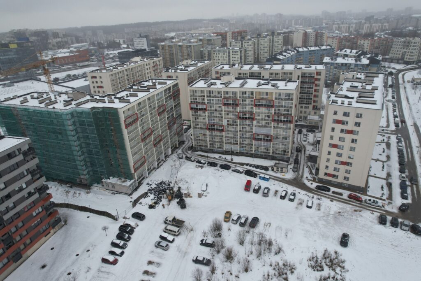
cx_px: 210
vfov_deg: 57.2
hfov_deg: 78.6
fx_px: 257
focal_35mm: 22
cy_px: 140
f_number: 2.8
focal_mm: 8.38
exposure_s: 1/640
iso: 100
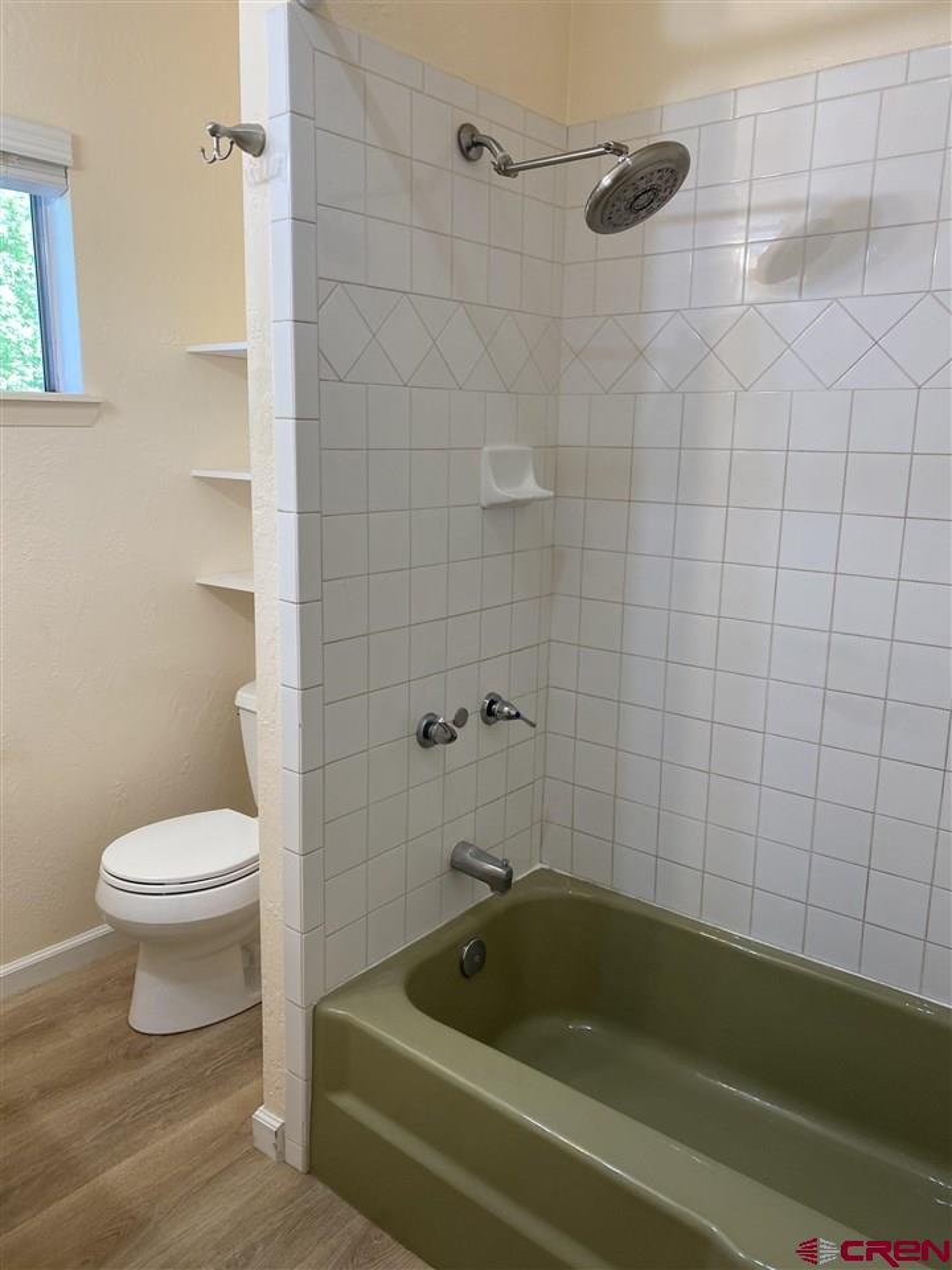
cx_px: 476
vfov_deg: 67.3
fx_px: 953
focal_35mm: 26
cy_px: 635
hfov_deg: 53.1
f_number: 1.8
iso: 100
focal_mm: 4.25
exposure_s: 1/120
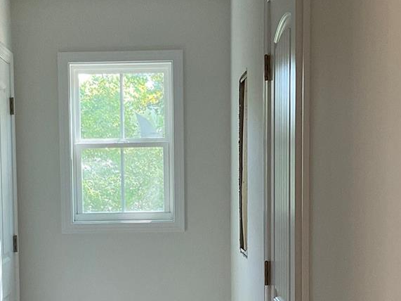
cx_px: 140
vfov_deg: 18.6
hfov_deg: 24.9
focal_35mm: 78
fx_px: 903
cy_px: 256
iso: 64
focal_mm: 3
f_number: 1.8
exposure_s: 1/75
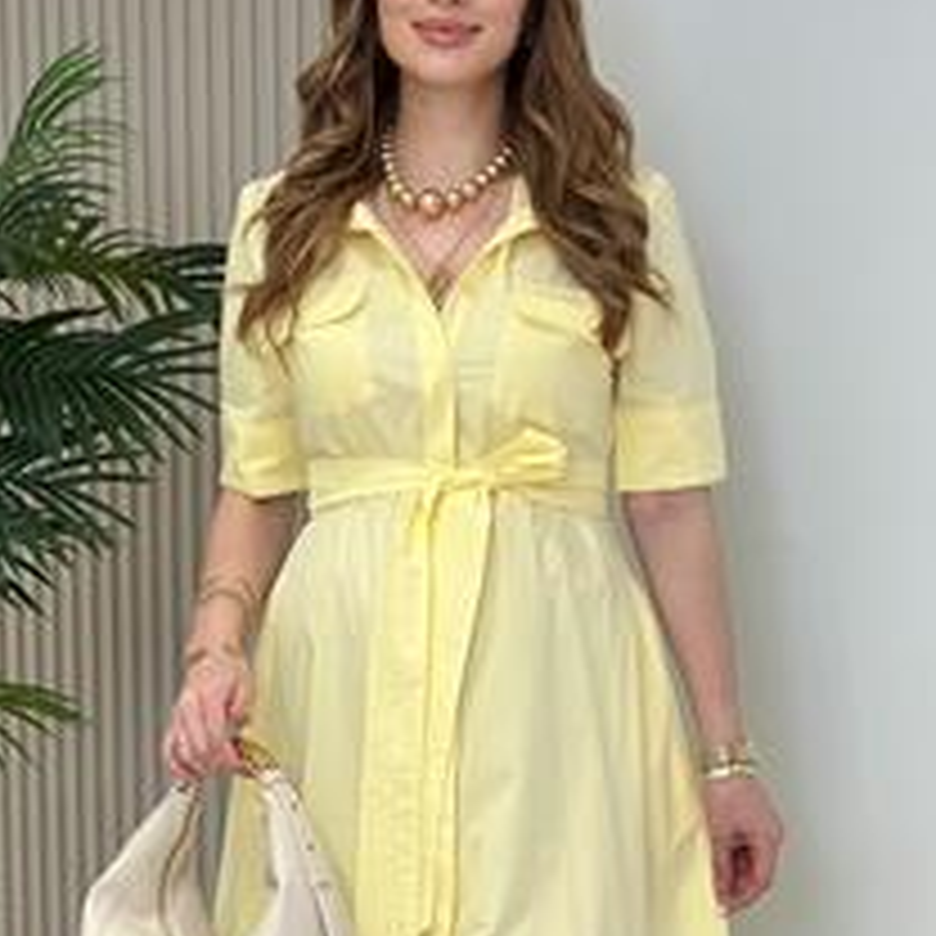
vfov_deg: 15.9
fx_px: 3334
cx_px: 495
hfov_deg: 16.0
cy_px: 682
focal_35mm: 109
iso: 80
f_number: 1.78
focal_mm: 6.86
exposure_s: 1/302
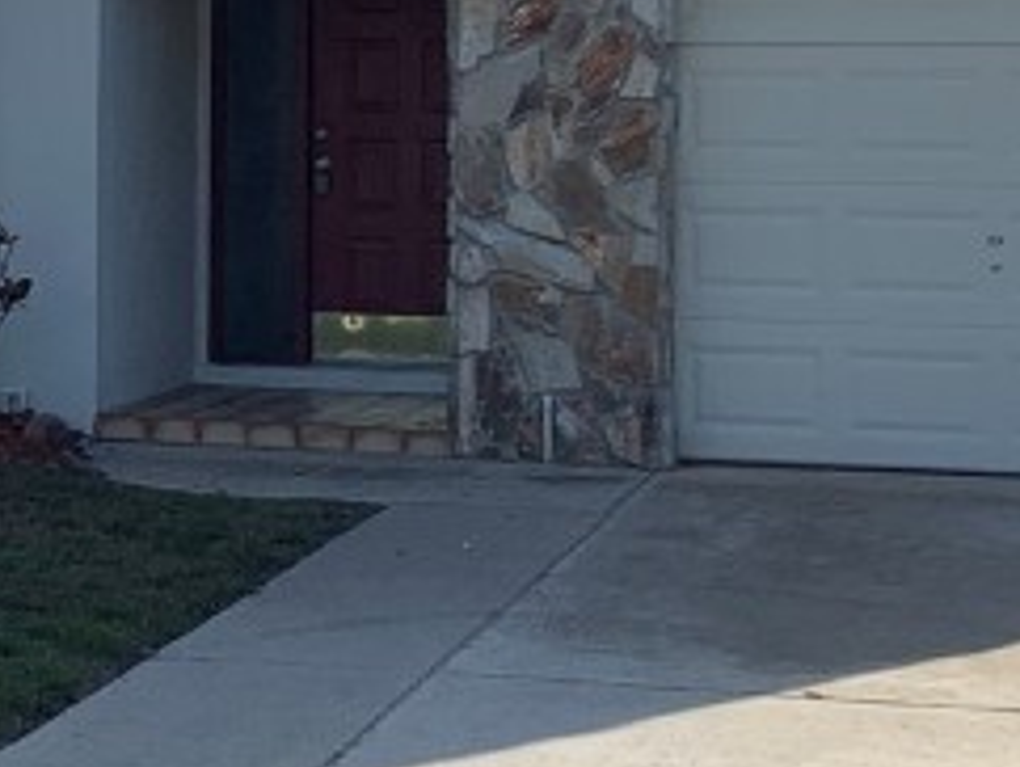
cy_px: 59
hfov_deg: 17.7
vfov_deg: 13.4
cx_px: 160
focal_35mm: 110
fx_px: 3244
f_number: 1.8
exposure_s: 1/2364
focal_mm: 4.25
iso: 25
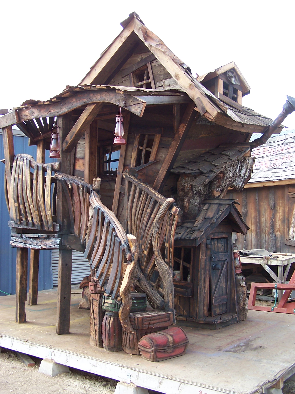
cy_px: 197
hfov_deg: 37.7
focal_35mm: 38
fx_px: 432
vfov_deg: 49.0
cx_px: 148
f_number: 2.8
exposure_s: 1/250
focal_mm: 6.3
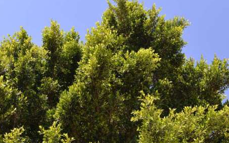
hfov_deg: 21.0
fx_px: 618
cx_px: 109
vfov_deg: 13.2
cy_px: 104
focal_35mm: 99
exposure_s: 1/100
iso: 100
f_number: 5
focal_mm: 55
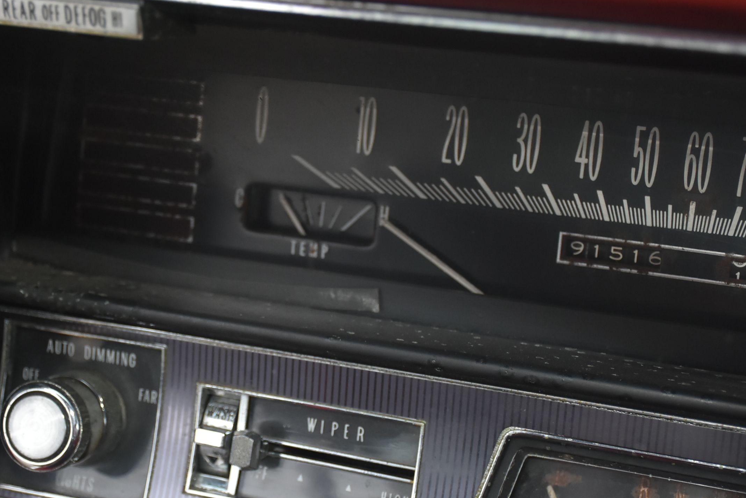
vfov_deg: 17.1
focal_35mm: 80
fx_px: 1659
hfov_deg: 25.3
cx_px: 271
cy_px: 269
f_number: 4.2
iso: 1250
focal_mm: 38
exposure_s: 1/60
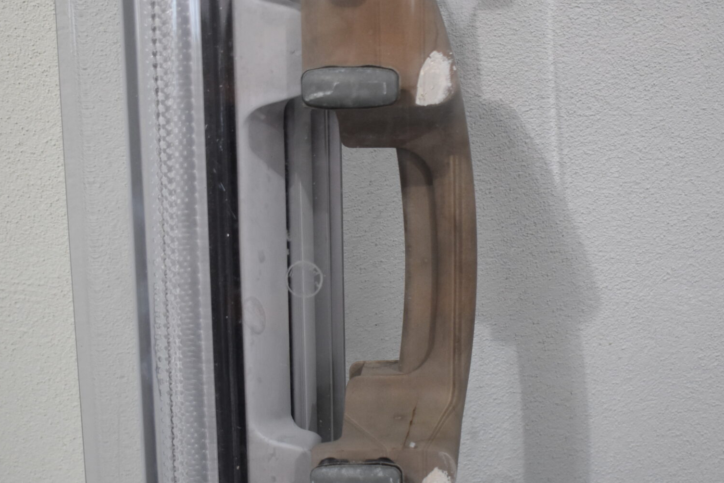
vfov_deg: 19.8
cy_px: 280
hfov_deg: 29.3
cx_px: 401
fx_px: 1385
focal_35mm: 69
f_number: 4
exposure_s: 1/250
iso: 800
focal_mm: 27
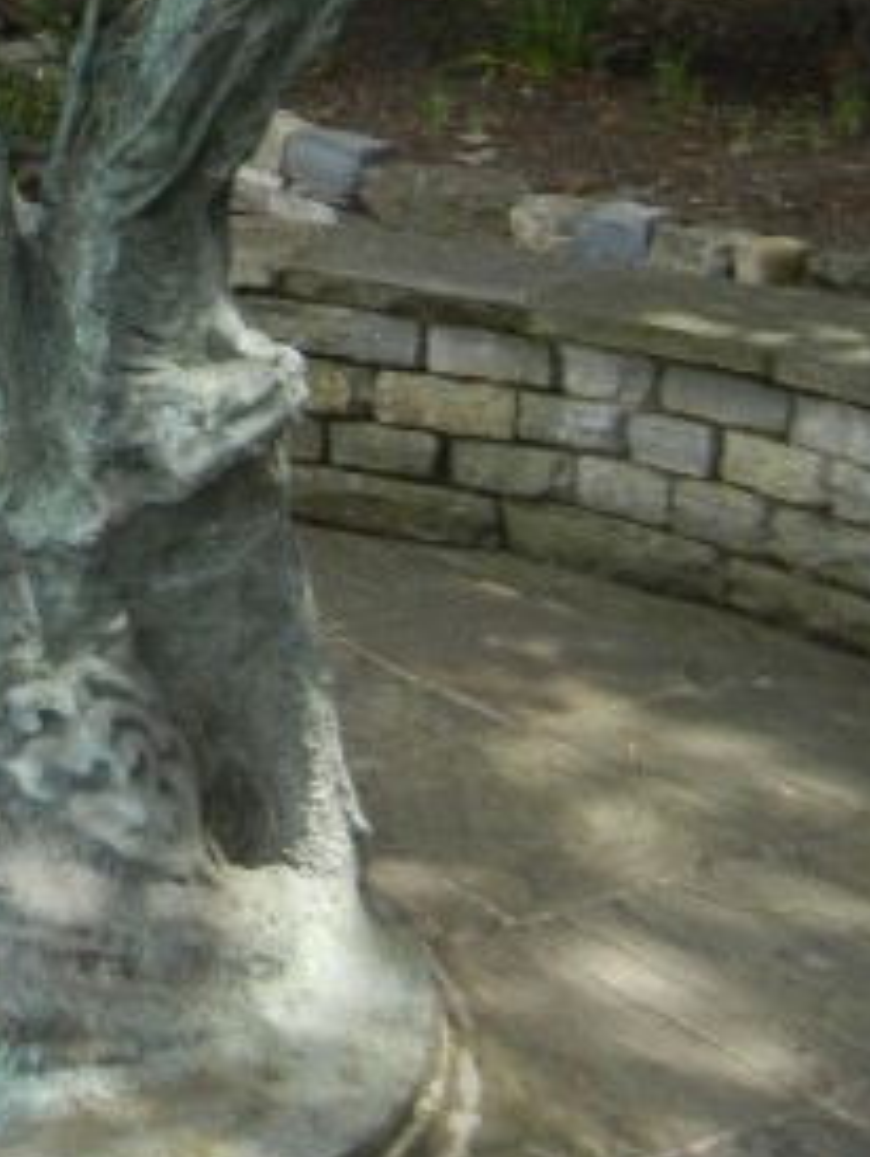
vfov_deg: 21.3
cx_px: -194
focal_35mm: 84
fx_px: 2811
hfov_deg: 16.8
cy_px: -304
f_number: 3.5
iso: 160
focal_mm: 5.4
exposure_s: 1/324
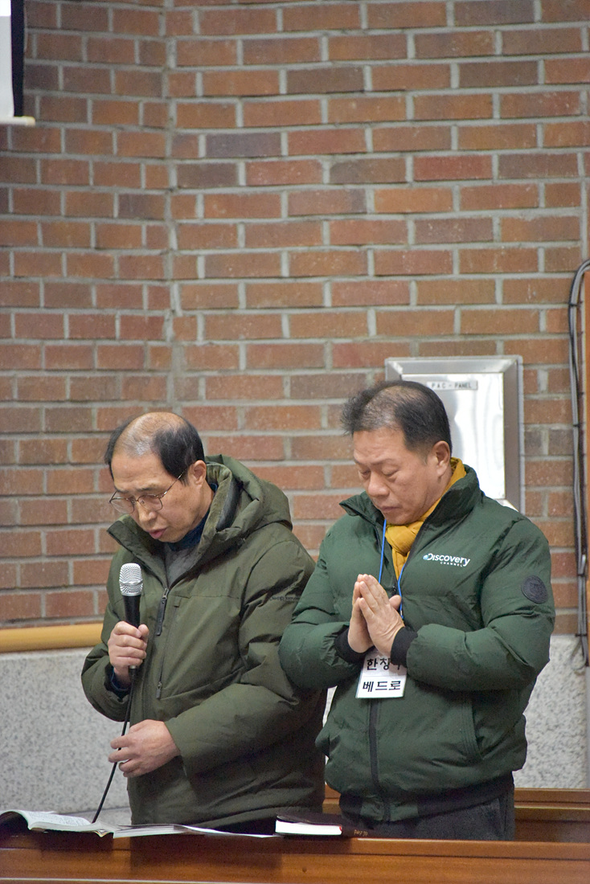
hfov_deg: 4.6
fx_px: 7370
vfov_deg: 6.9
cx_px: 295
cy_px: 442
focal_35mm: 300
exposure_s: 1/200
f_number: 5.6
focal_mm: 300
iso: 12800
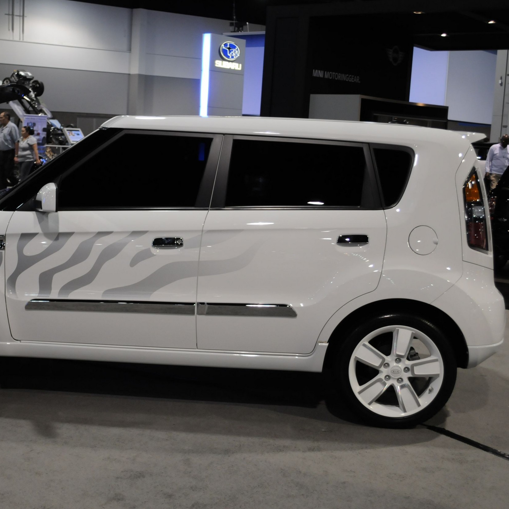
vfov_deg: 34.0
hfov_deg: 33.8
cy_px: 254
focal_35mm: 50
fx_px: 832
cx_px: 176
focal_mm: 26
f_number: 4.2
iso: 800
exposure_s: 1/60
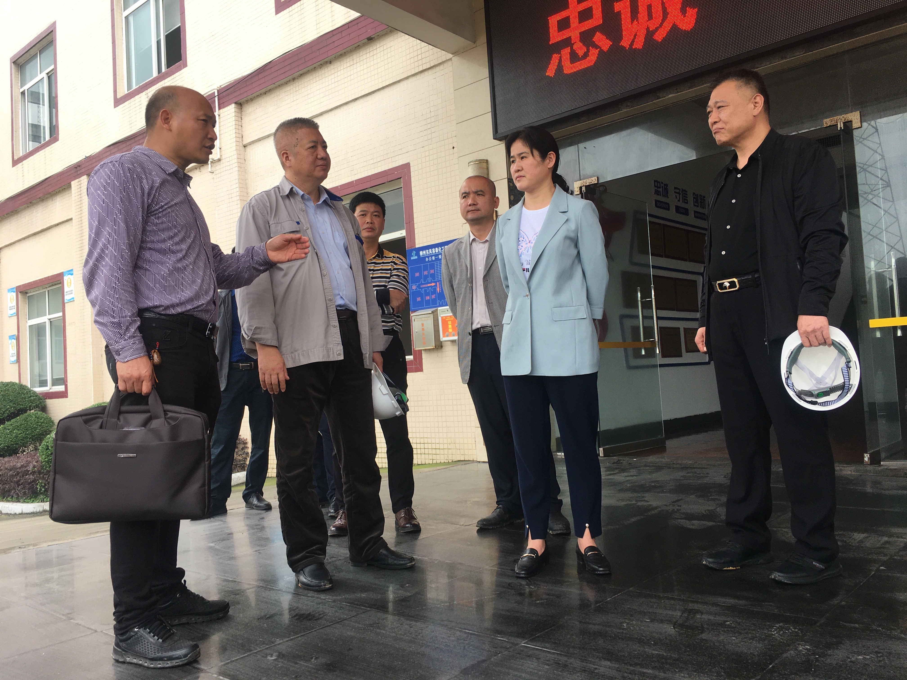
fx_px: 760
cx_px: 454
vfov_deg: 48.2
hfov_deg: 61.7
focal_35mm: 29
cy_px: 340
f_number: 2.2
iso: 25
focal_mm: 4.15
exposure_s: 1/164
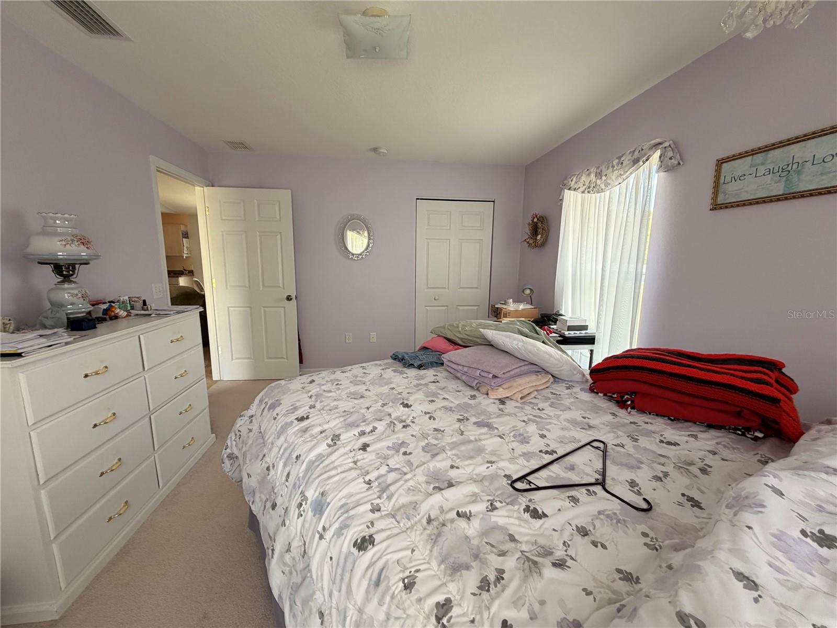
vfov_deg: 85.7
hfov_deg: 102.1
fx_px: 339
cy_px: 314
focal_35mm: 14
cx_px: 418
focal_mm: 2.22
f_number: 2.2
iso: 100
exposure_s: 1/121
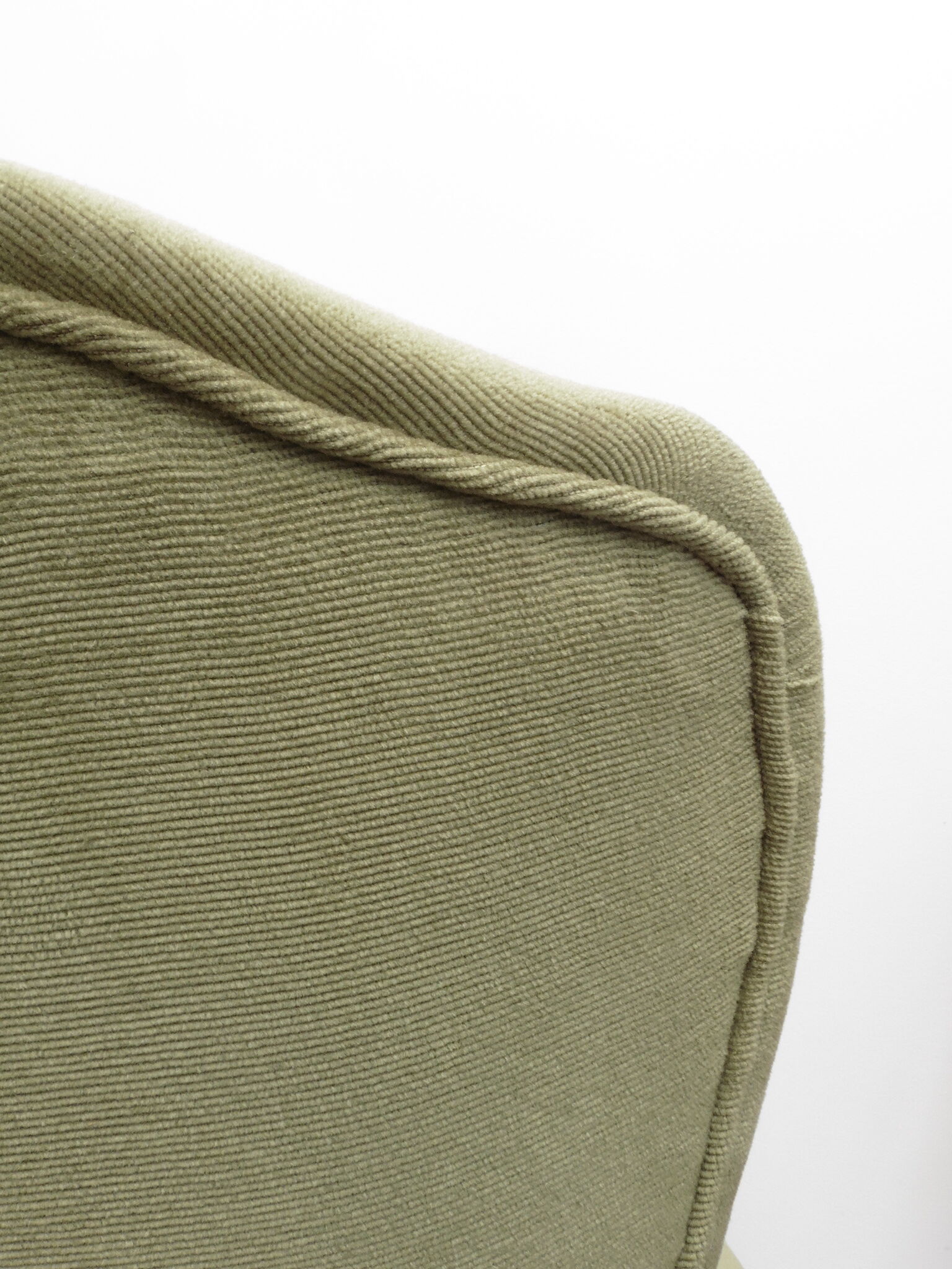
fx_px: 1100
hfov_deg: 46.8
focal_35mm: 30
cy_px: 634
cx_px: 476
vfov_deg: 60.0
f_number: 8
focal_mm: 5.4
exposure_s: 1/30
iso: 100
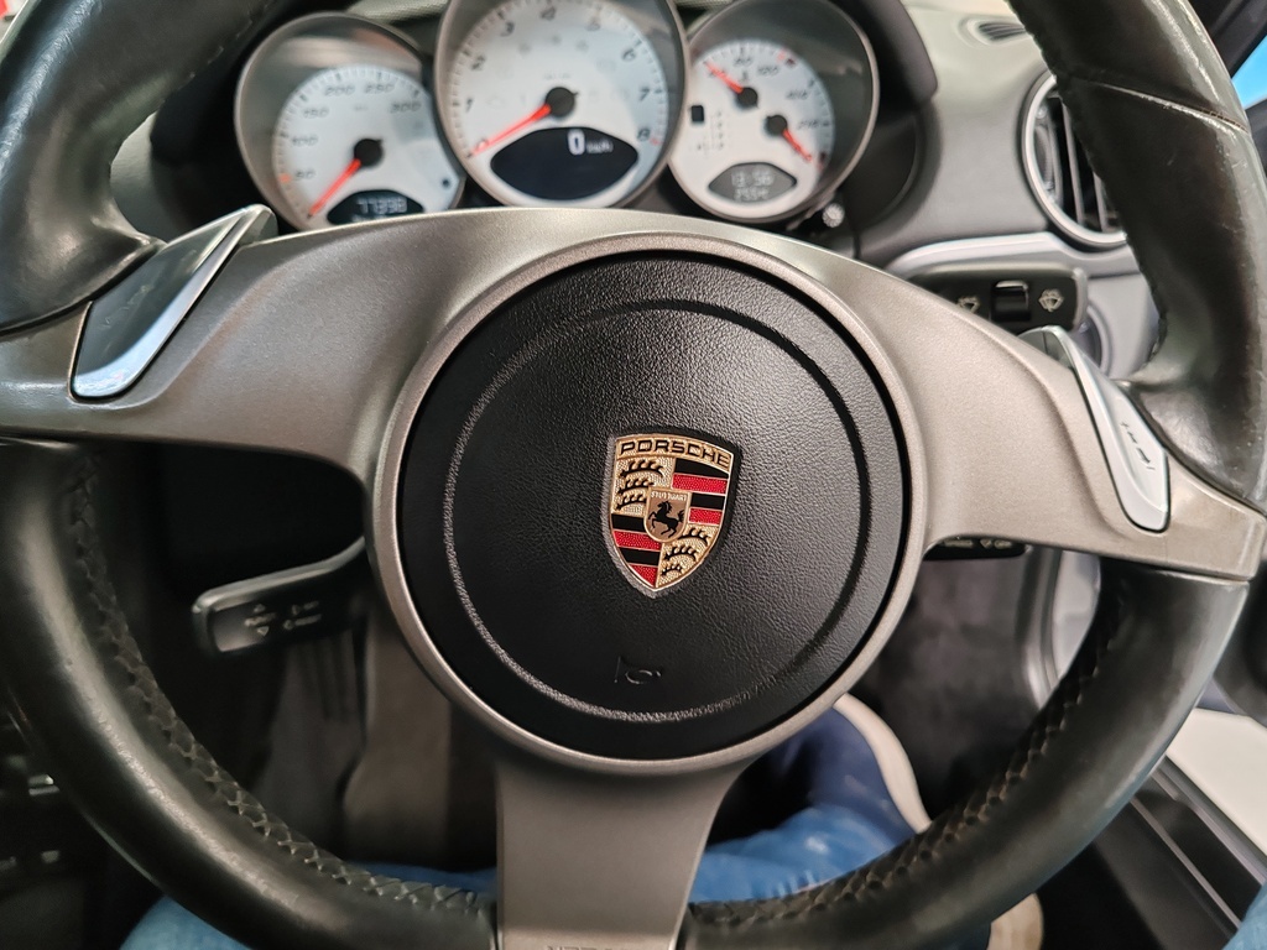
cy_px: 475
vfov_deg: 51.4
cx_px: 634
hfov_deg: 65.3
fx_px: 988
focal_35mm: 27
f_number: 1.9
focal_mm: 6.12
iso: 640
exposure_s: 1/50
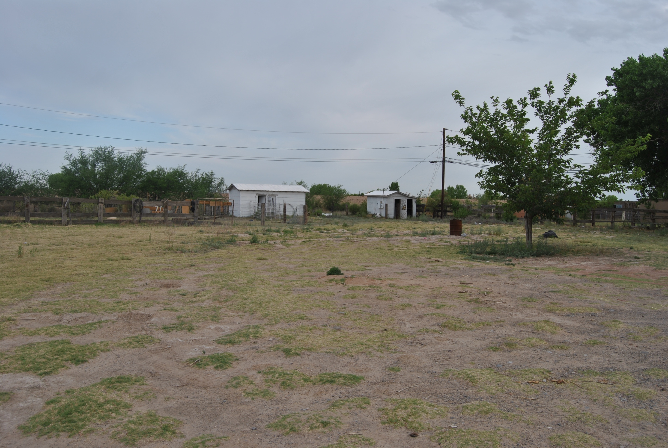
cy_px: 224
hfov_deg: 61.8
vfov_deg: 43.8
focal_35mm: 30
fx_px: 558
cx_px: 334
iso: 100
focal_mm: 20
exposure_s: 1/200
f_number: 7.1
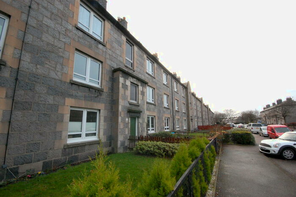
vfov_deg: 77.3
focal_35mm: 15
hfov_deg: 100.4
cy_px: 98
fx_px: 123
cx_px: 148
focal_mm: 10
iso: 1600
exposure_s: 1/40
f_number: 22
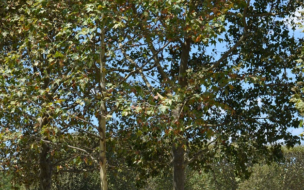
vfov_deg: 12.3
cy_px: 190
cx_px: 106
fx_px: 870
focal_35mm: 105
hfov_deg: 19.8
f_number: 8
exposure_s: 1/250
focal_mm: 35
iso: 140
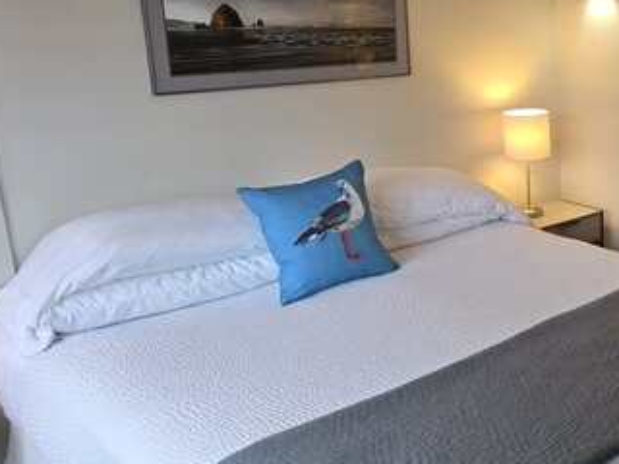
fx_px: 823
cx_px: 576
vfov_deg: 31.5
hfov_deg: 38.0
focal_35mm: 46
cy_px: 201
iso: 100
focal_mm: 6.3
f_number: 1.7
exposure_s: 1/120
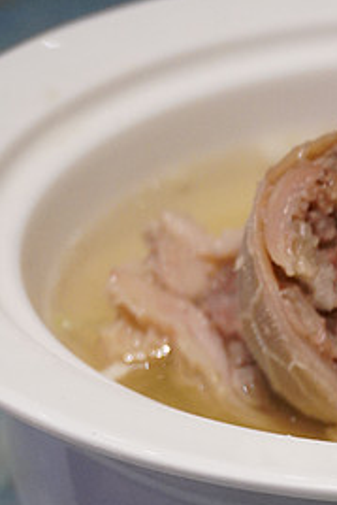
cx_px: 487
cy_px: 656
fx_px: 2258
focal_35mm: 161
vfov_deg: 12.4
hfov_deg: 8.4
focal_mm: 36
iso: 1600
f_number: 5.6
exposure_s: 1/160
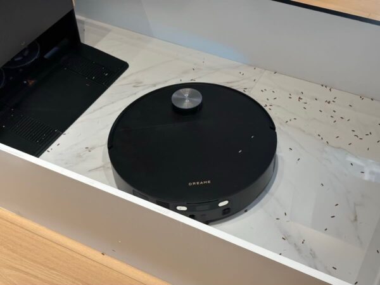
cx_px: 190
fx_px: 571
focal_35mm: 52
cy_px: 142
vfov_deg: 28.0
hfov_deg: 36.8
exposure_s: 1/166
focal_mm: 5.96
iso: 64
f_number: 1.6
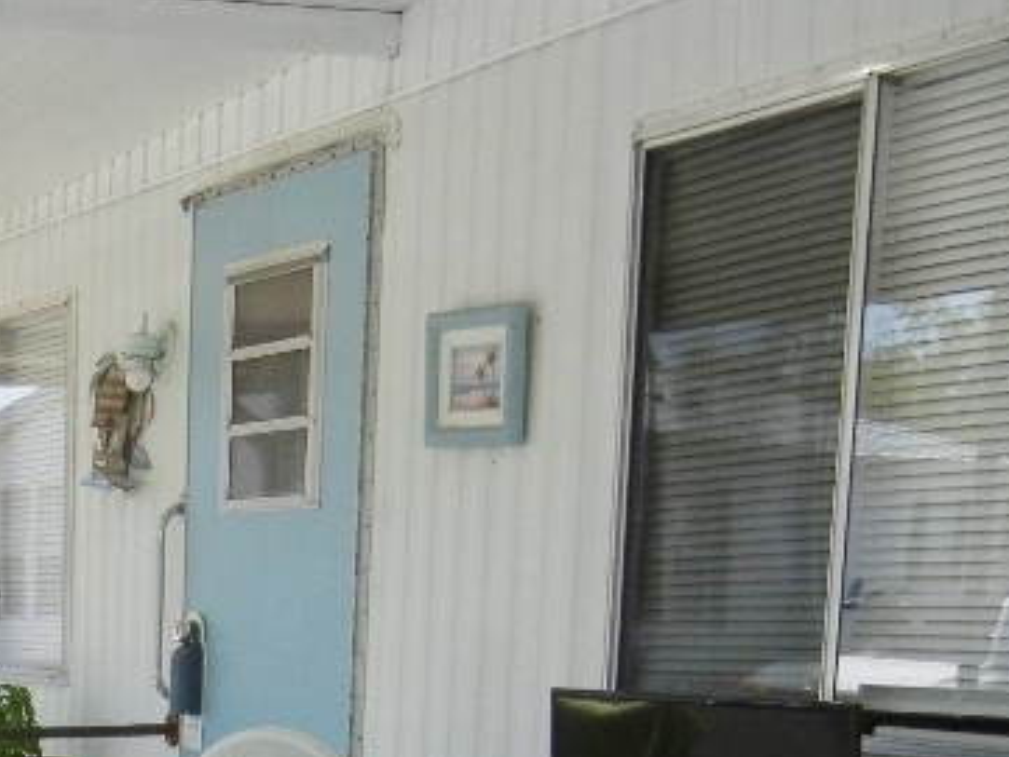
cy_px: 1045
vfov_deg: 16.2
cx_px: -157
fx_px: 2478
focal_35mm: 85
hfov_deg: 21.6
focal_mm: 5.4
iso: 160
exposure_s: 1/403
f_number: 3.5
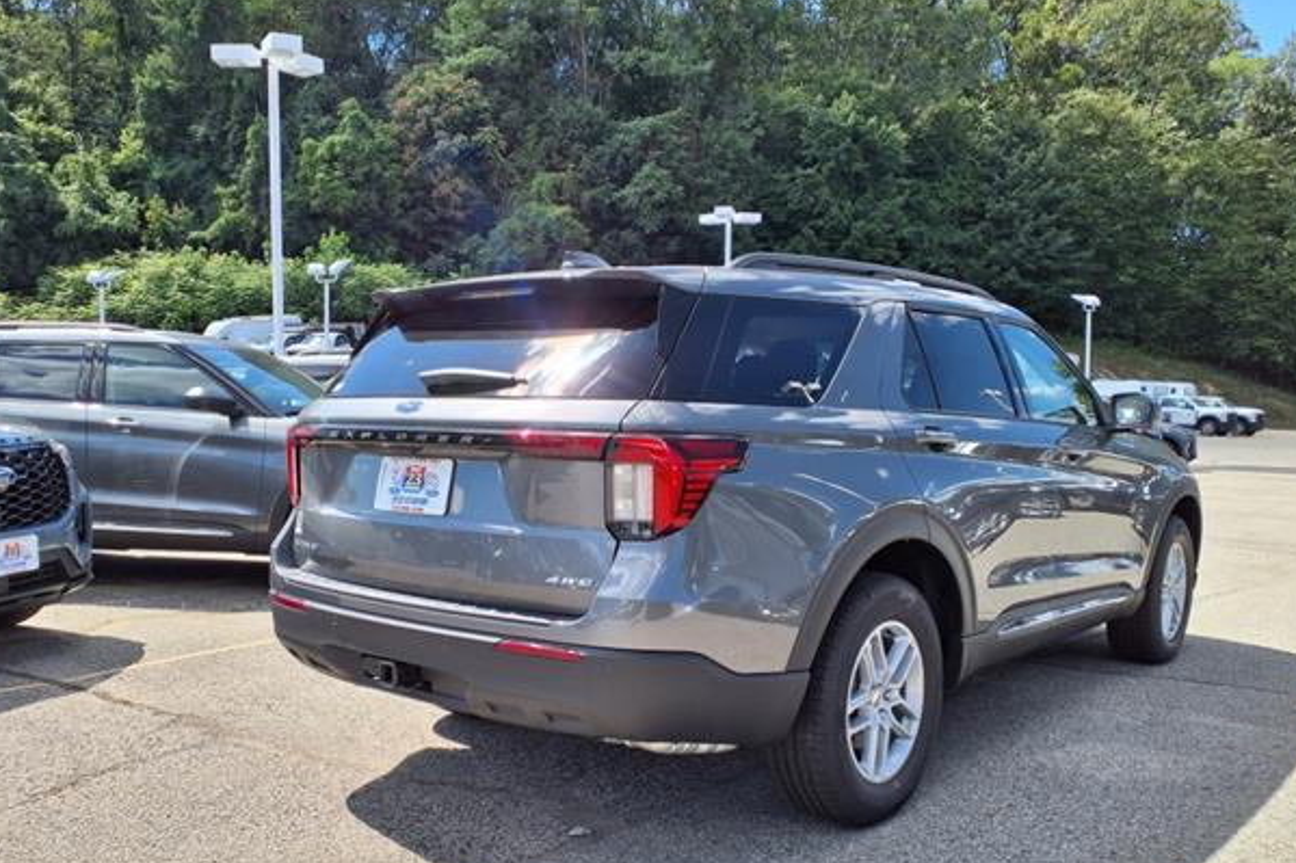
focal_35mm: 30
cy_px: 474
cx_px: 632
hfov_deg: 61.9
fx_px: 1080
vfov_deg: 43.5
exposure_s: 1/909
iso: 40
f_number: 1.9
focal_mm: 3.58
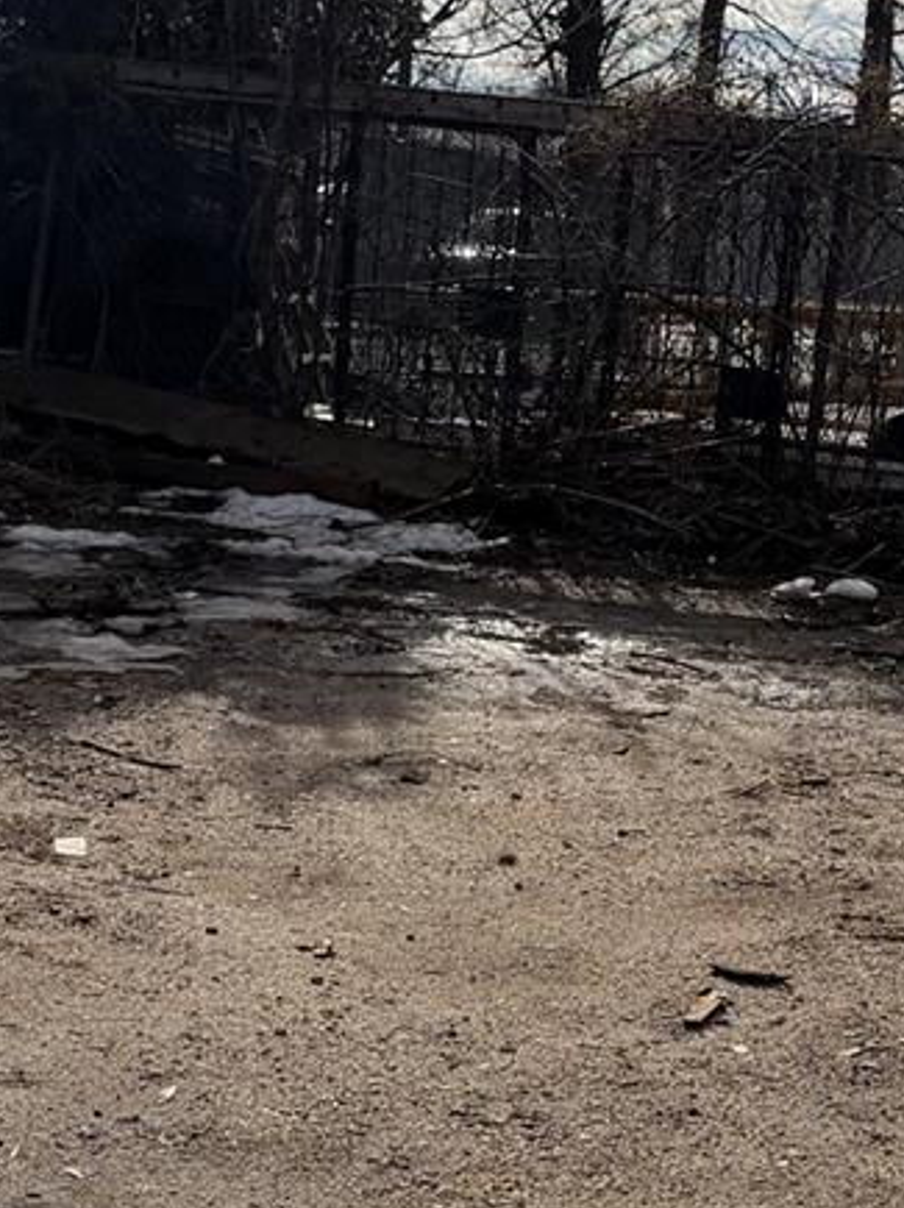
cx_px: 873
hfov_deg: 17.0
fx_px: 2963
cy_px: 952
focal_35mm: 85
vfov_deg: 22.7
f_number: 1.78
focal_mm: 6.76
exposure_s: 1/11905
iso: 100
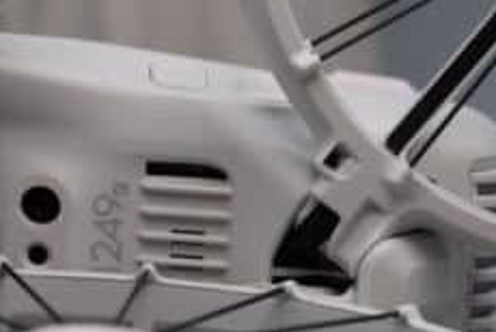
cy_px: 246
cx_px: 278
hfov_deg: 10.4
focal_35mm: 198
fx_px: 2731
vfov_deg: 7.0
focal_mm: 117
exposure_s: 1/125
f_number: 8
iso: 500
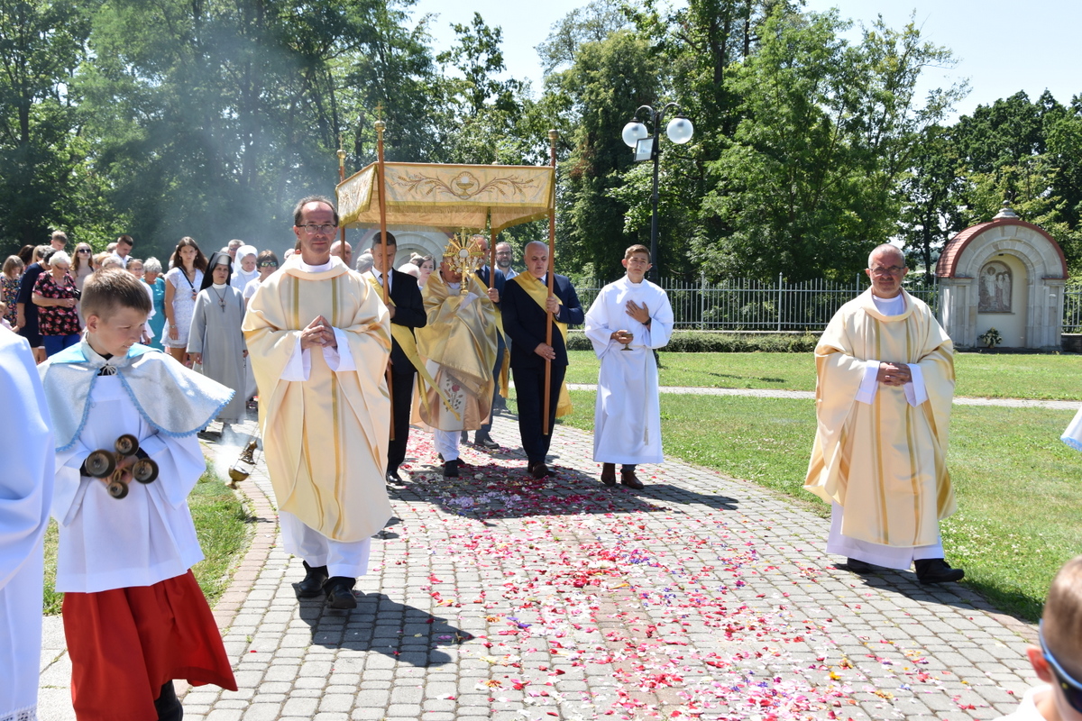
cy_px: 360
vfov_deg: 34.2
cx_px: 541
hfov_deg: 49.6
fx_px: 1172
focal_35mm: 39
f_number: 6.3
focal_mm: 26
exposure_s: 1/160
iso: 100
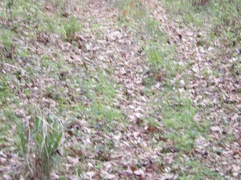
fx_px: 849
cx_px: 169
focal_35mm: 122
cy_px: 38
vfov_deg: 12.1
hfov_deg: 16.1
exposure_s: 1/33
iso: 200
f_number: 3.8
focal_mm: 8.2
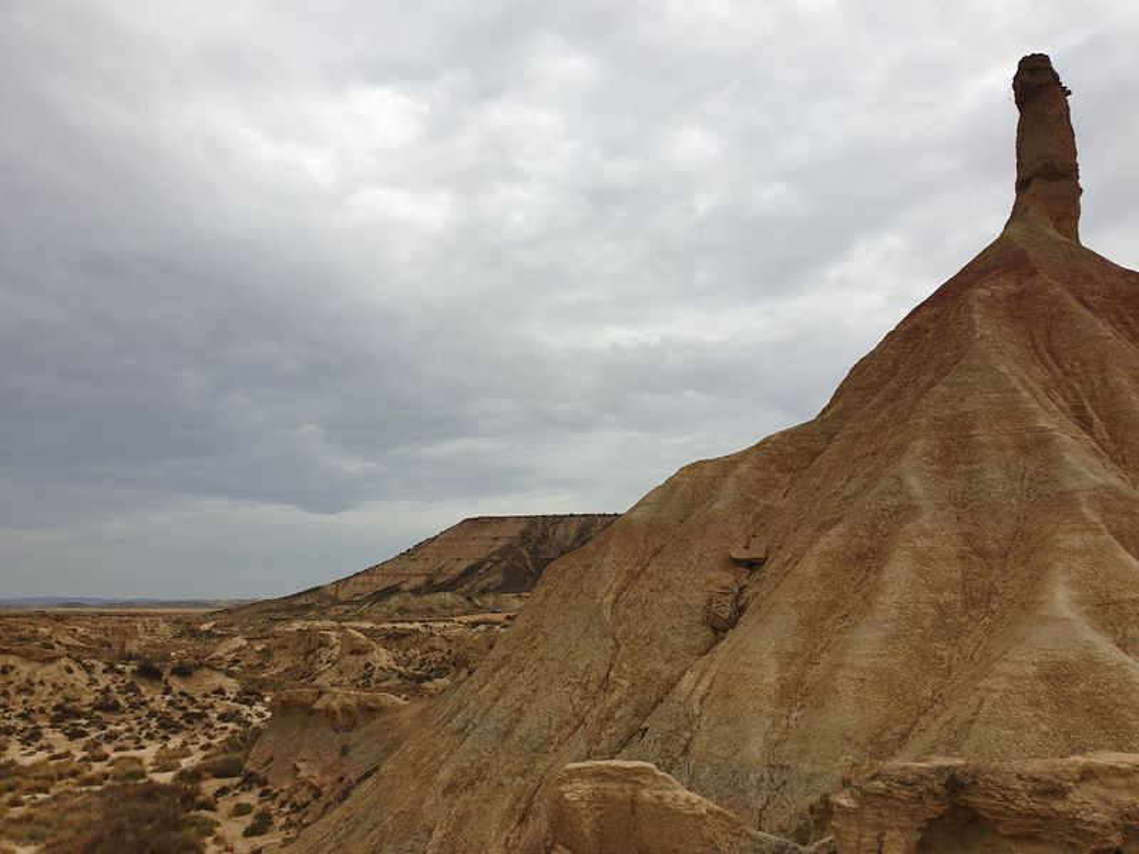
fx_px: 856
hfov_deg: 67.3
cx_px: 570
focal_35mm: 26
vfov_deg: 53.1
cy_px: 427
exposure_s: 1/1276
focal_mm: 4.3
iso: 50
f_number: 2.4
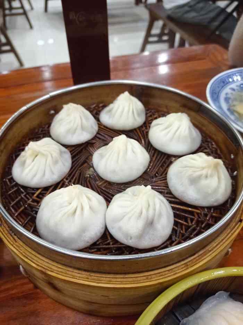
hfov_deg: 49.7
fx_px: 263
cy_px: 162
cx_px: 122
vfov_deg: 63.5
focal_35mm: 28
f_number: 1.79
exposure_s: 1/50
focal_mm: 4.74
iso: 162
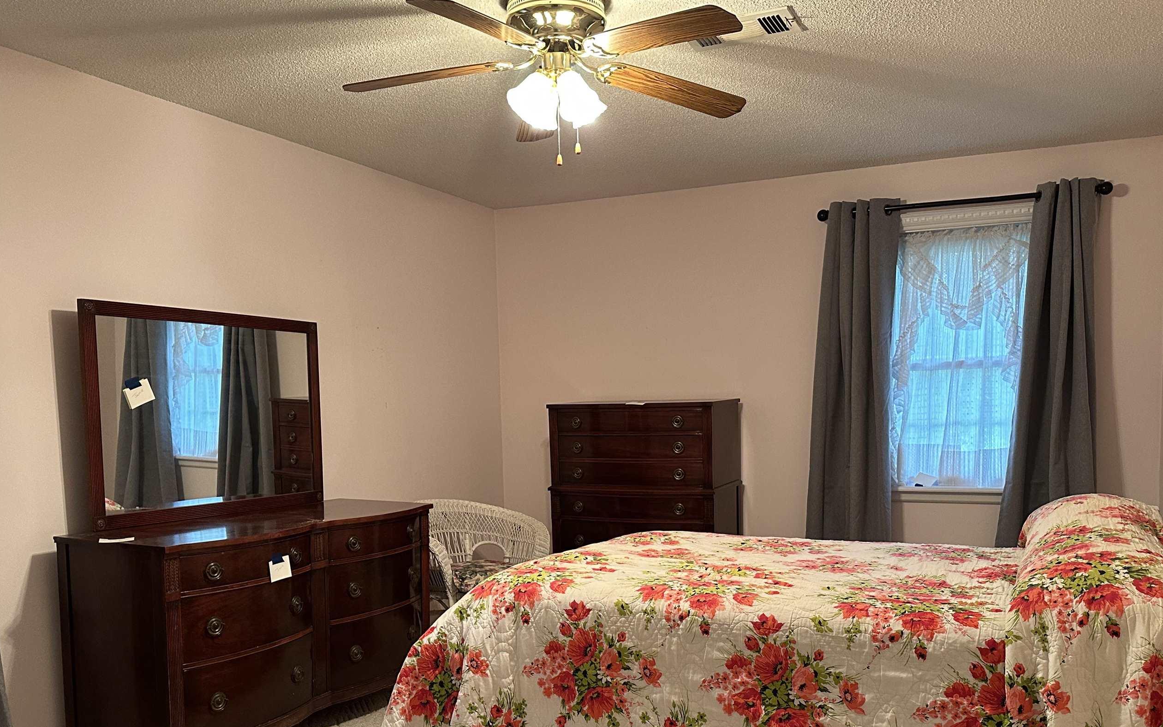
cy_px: 501
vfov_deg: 40.0
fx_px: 983
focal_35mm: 31
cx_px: 616
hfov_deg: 61.2
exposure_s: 1/60
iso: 320
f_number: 1.78
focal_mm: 6.86
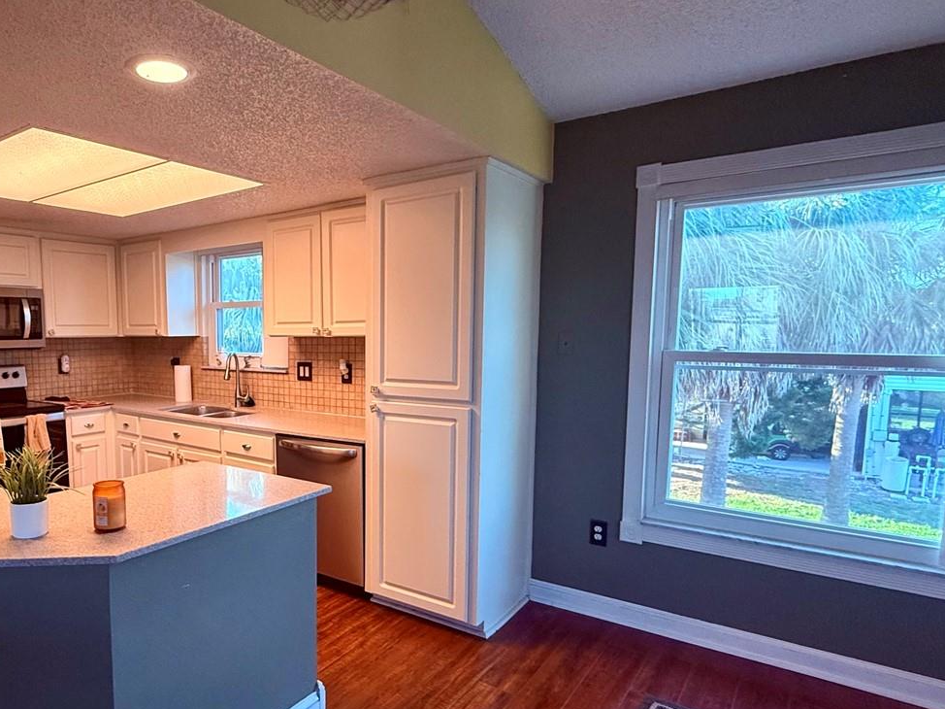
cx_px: 302
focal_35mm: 23
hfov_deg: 71.4
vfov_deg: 58.7
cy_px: 395
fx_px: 628
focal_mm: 2.22
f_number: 2.2
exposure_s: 1/120
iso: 320
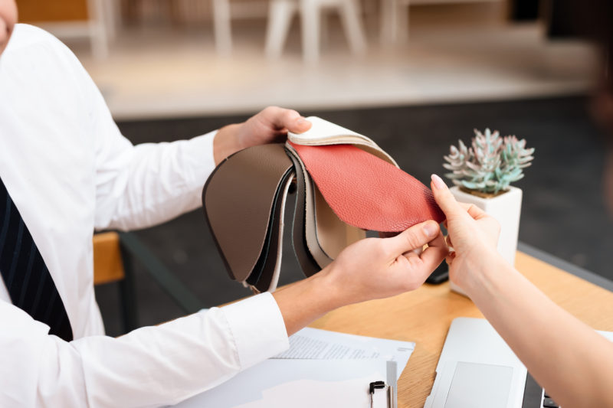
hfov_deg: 39.6
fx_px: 851
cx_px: 306
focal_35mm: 50
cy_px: 204
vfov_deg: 27.0
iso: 400
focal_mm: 50
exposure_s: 1/160
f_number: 2.5
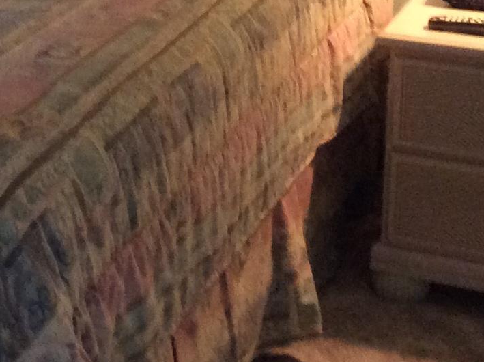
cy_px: -96
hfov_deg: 15.6
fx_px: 1634
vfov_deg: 12.3
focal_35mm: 117
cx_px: -231
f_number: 2.4
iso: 200
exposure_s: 1/24
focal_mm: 3.3
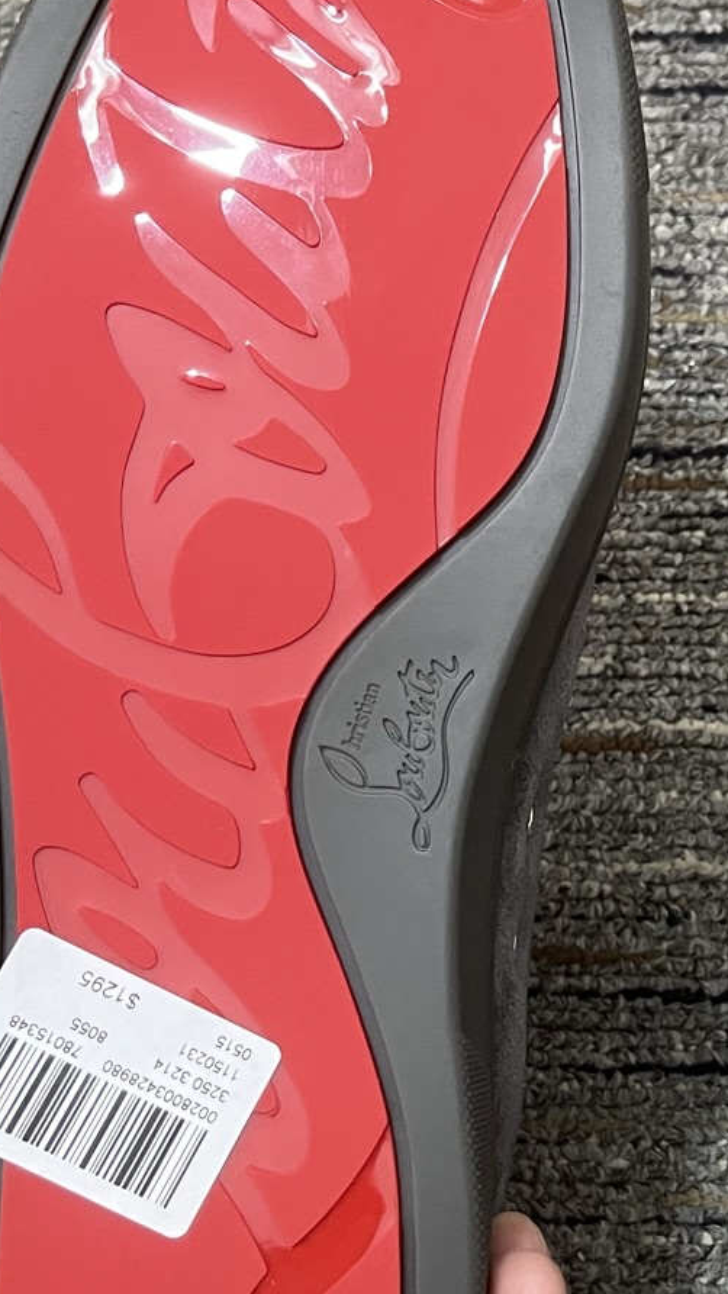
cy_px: 714
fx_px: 2230
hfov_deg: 17.4
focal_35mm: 65
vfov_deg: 32.3
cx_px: 954
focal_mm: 5.1
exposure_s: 1/60
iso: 200
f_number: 1.6
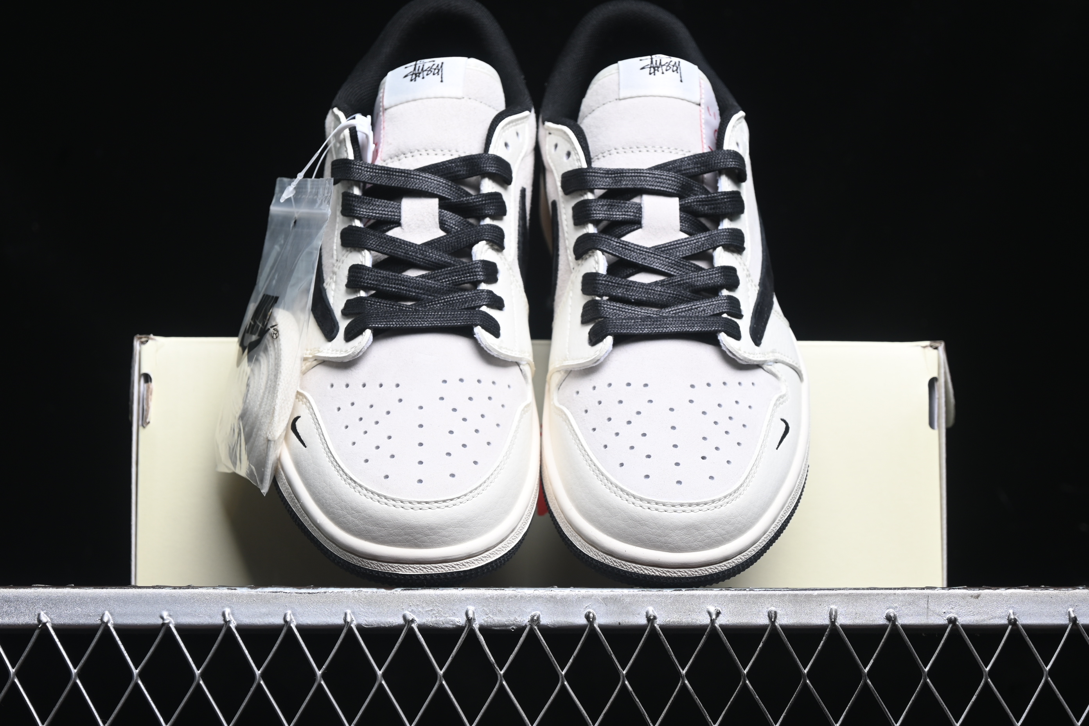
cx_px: 544
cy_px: 363
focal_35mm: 75
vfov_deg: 18.2
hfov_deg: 27.0
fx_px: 2269
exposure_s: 1/60
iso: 160
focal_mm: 50
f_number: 6.3
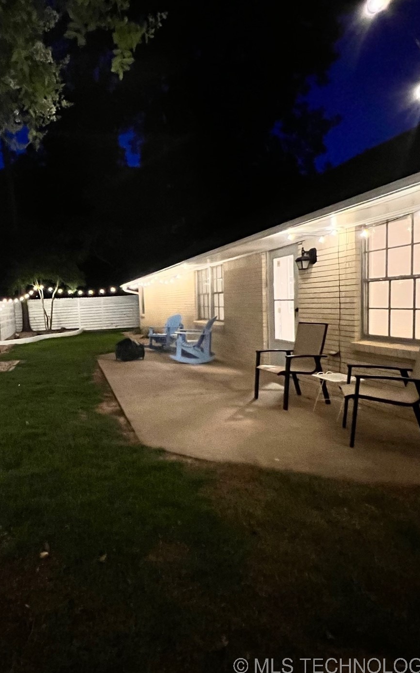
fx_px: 348
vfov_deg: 88.0
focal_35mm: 19
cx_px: 67
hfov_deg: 56.3
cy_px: 339
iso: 1250
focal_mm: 1.57
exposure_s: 1/30
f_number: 1.8
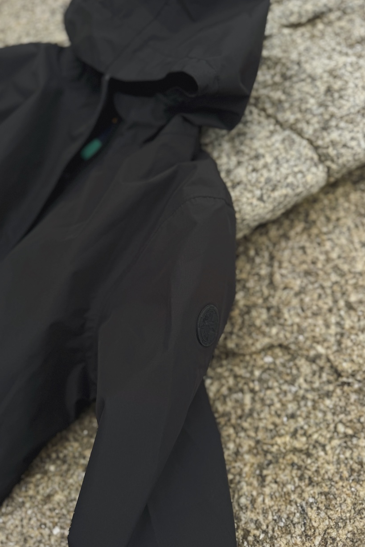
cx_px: 168
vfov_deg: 69.4
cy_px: 267
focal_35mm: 26
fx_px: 395
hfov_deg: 49.5
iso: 80
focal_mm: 6.76
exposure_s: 1/1094
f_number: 1.78
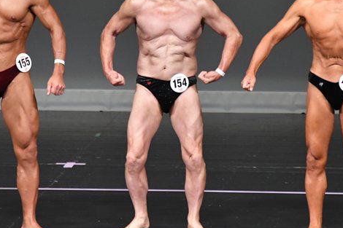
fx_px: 5895
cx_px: 162
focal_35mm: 619
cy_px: 85
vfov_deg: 2.2
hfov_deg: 3.3
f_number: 5.6
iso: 4000
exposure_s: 1/400
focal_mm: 250
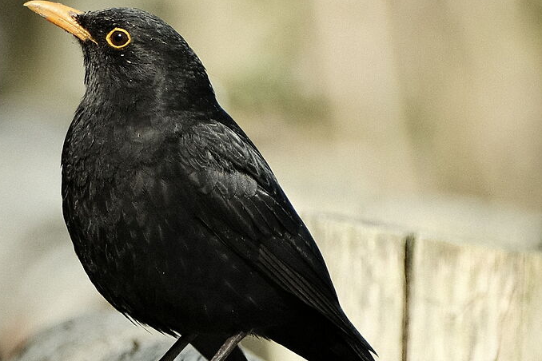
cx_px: 130
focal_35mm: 1593
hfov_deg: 1.3
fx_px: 23982
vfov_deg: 0.9
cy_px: 169
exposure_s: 1/480
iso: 640
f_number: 5.6
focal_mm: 300
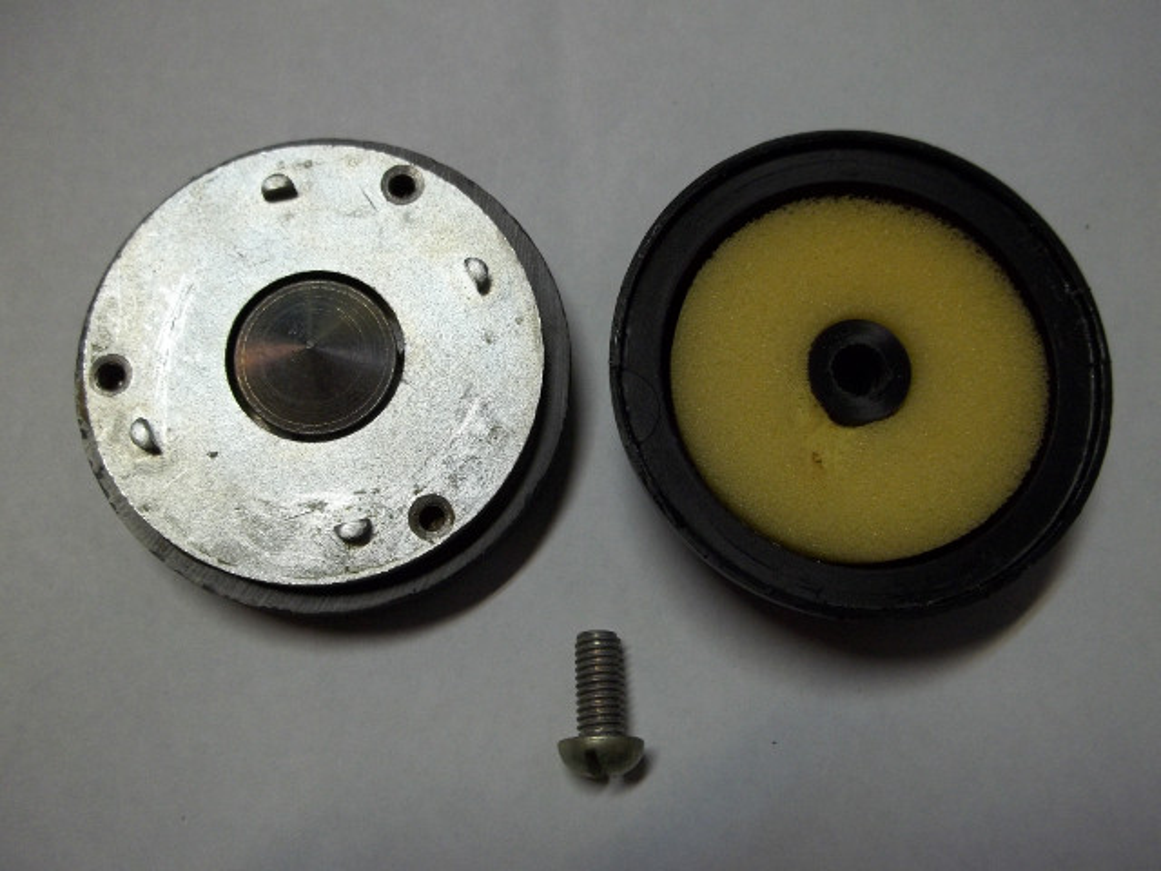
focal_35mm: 33
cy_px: 436
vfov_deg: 42.9
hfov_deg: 55.4
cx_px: 580
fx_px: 1107
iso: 160
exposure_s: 1/30
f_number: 3.3
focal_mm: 5.9
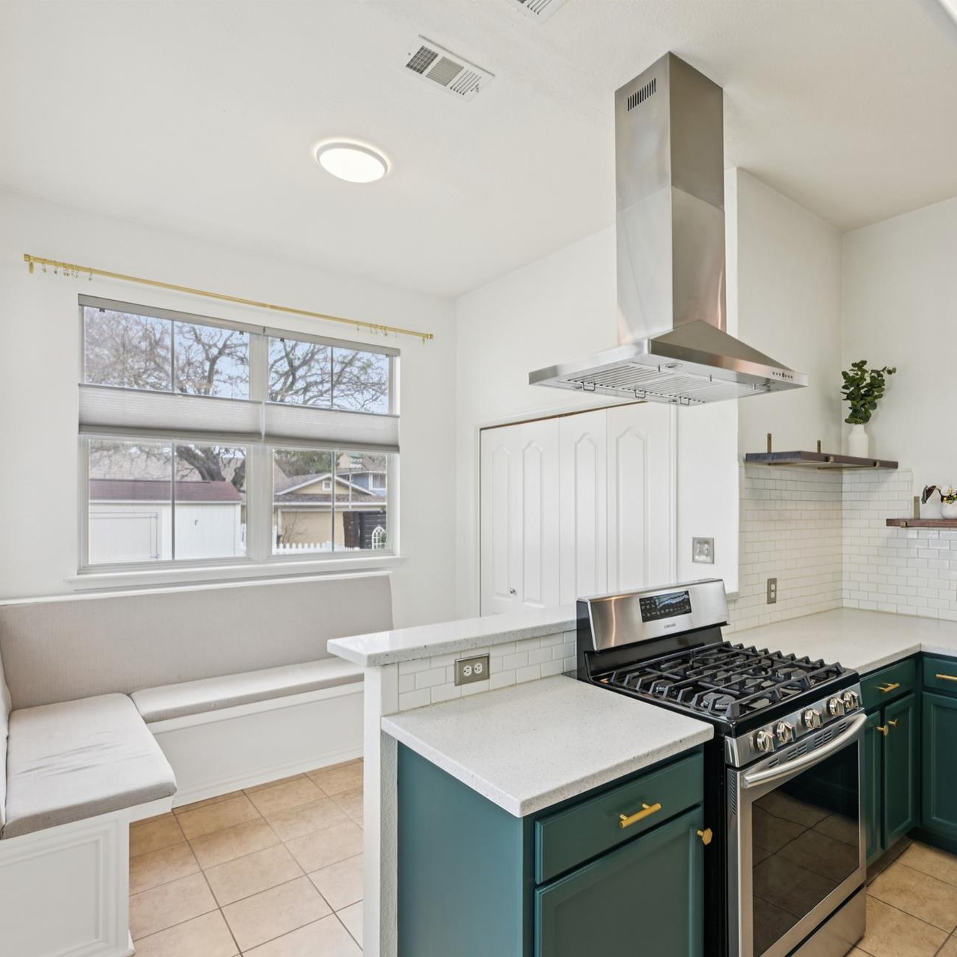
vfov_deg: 74.8
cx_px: 582
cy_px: 496
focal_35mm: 20
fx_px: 626
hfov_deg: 73.9
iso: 100
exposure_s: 1/15
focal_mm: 15
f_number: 5.6
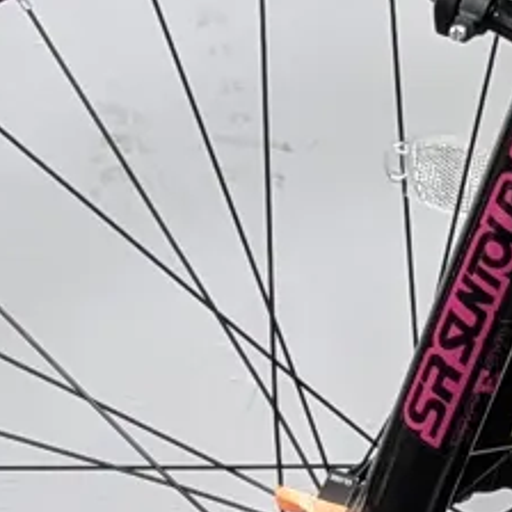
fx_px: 3430
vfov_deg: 8.4
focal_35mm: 205
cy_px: -174
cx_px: 1616
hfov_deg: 7.4
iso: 106
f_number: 1.73
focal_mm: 4.38
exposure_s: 1/24
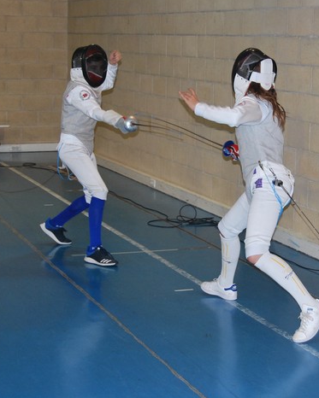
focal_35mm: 85
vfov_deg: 22.5
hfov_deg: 18.1
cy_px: 170
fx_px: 1001
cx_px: 220
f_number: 4.8
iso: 500
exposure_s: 1/125
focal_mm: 35
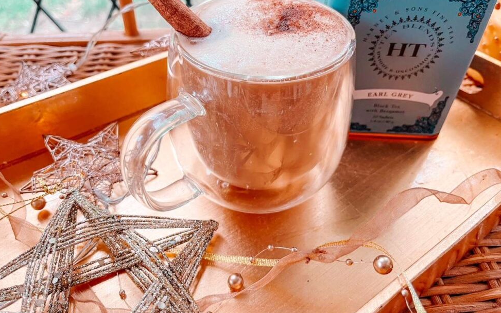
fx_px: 396
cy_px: 142
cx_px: 241
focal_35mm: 29
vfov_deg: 43.1
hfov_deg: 64.6
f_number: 1.6
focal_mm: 5.1
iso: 125
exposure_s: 1/60
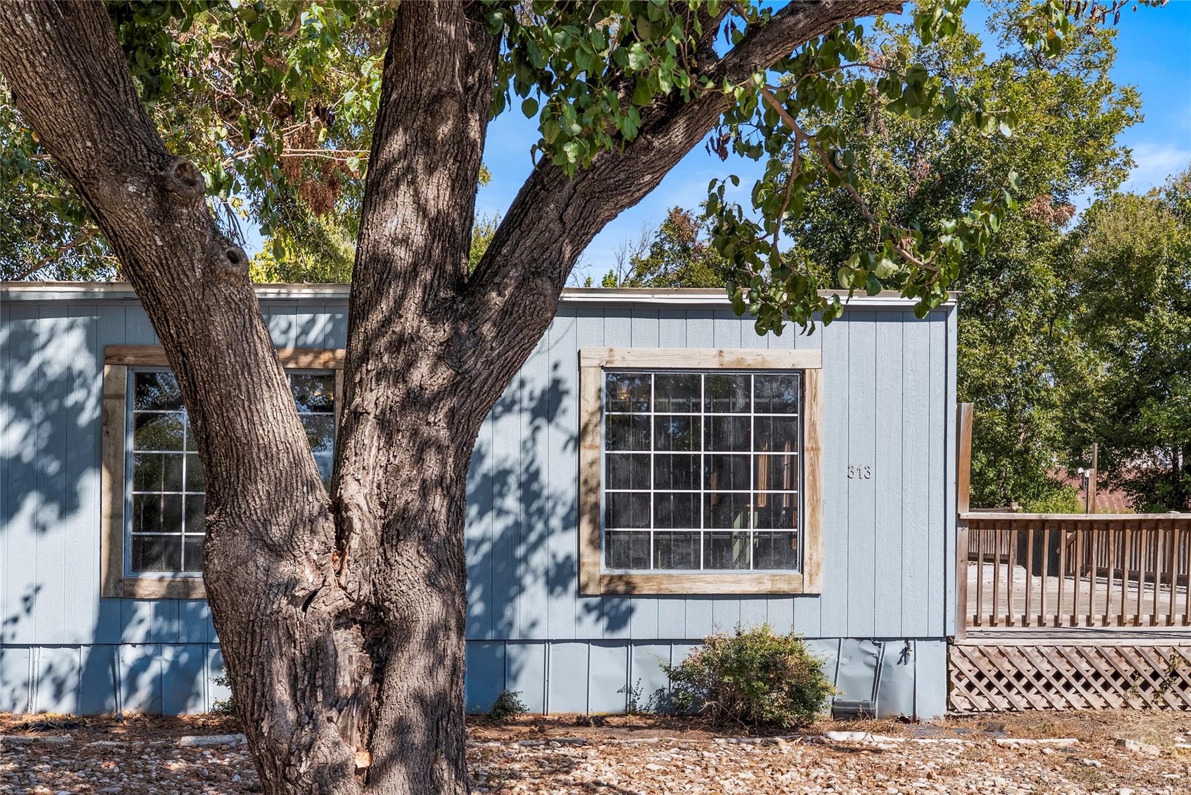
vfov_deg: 41.1
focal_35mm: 32
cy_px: 398
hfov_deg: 58.7
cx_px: 596
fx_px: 1059
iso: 250
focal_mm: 32
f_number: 8
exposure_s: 1/60
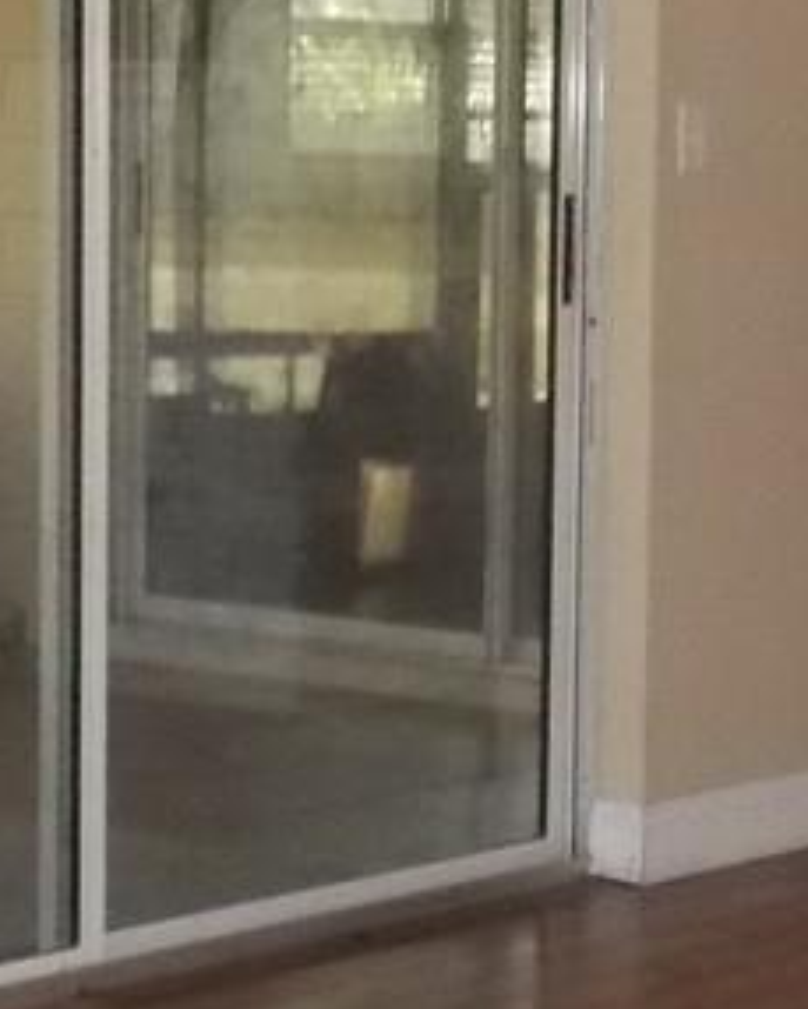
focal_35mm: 131
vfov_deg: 14.7
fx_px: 3914
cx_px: 646
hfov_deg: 11.7
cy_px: 515
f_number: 3.1
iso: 400
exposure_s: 1/30
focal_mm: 4.3
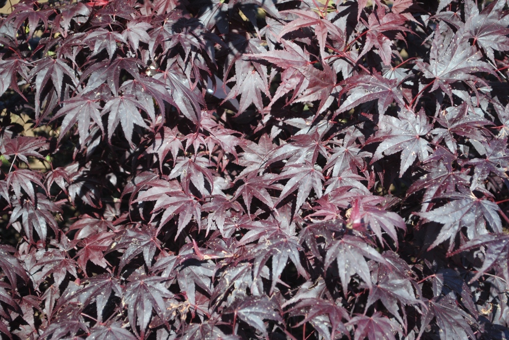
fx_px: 1168
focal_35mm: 82
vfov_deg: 16.6
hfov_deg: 24.6
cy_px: 170
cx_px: 254
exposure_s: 1/125
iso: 320
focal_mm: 55
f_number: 5.6
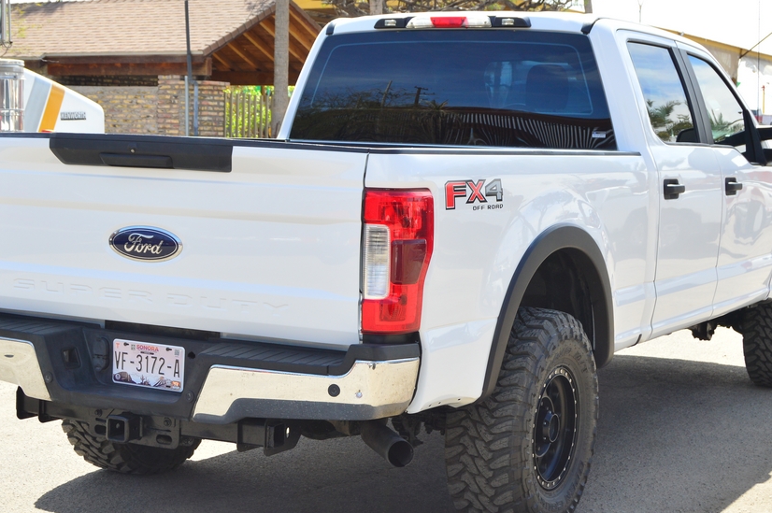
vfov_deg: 20.1
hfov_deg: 29.8
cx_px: 388
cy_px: 235
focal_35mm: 68
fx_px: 1451
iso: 200
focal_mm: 31
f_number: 7.1
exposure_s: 1/320
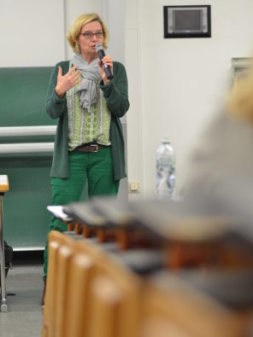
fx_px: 1361
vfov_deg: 14.1
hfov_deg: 10.6
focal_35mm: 140
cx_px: 126
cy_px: 184
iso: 1000
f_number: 2.2
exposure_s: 1/100
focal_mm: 85
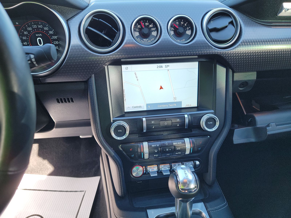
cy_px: 109
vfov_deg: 56.8
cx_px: 146
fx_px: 202
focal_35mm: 24
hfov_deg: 71.6
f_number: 1.8
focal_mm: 6.7
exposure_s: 1/59
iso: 98
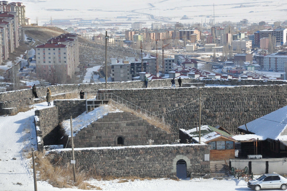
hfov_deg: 13.1
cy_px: 96
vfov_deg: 8.7
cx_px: 144
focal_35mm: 158
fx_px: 1254
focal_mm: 105
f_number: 13
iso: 2000
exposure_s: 1/2500
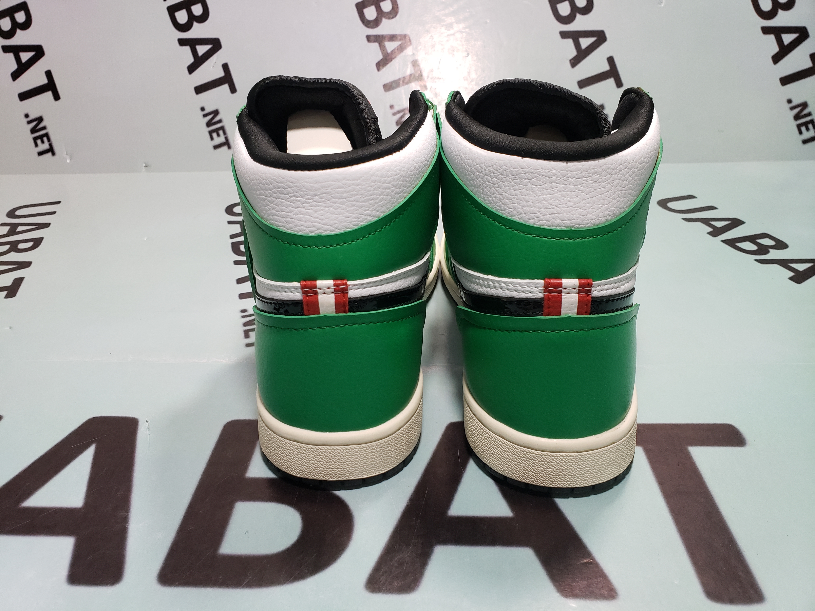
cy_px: 306
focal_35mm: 26
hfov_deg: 67.3
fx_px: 612
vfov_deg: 53.1
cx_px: 408
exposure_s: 1/100
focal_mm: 4.3
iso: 250
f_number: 2.4
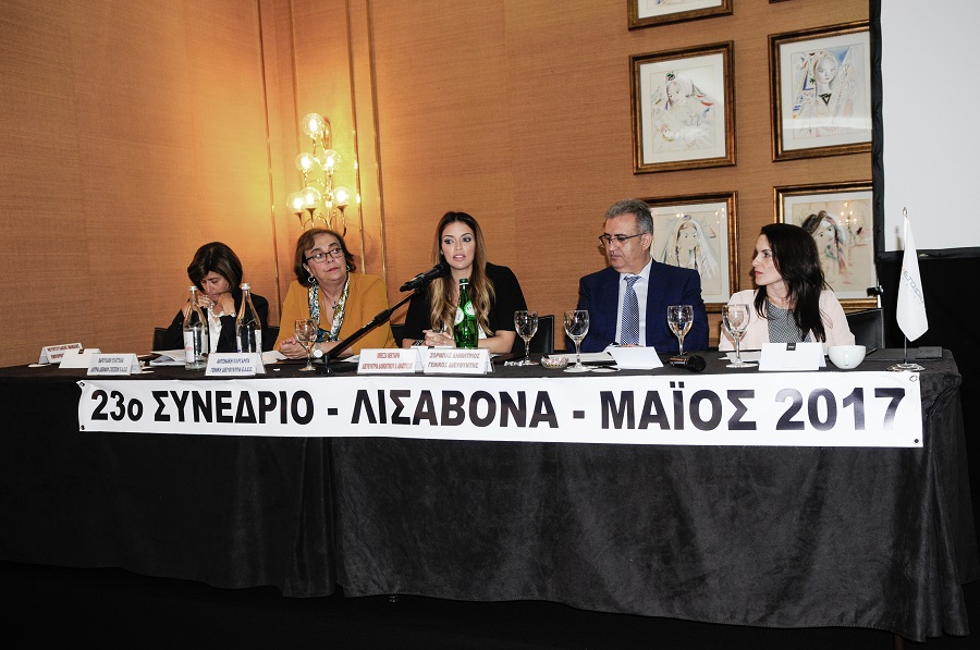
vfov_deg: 38.2
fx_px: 938
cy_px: 325
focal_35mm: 34
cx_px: 490
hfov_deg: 55.2
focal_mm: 23
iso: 400
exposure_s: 1/60
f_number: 4
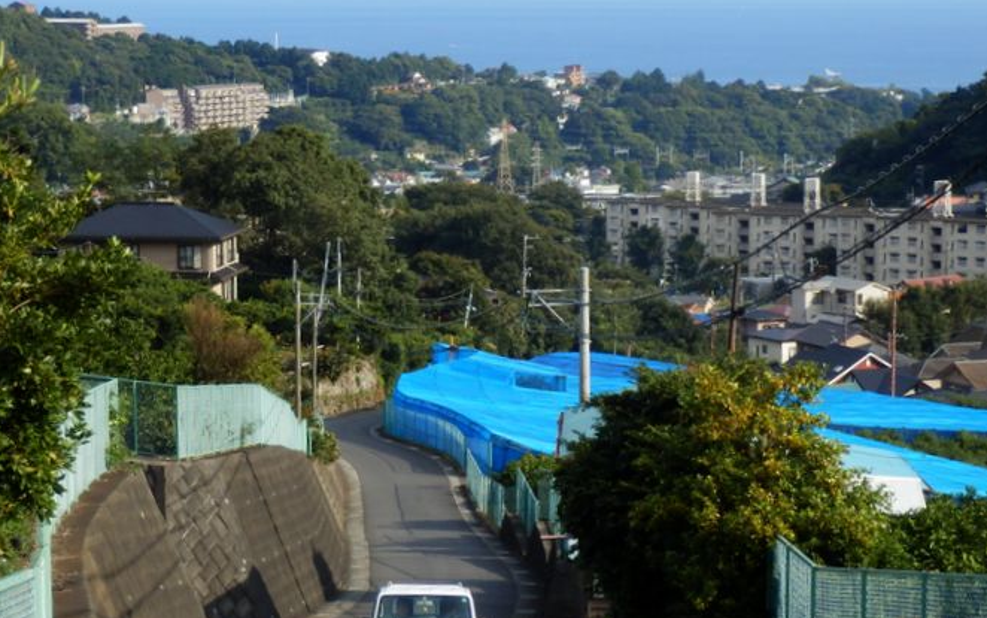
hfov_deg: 17.0
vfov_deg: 10.7
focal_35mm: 123
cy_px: 299
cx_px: 449
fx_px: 3309
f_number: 5.3
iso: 80
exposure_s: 1/320
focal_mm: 17.1
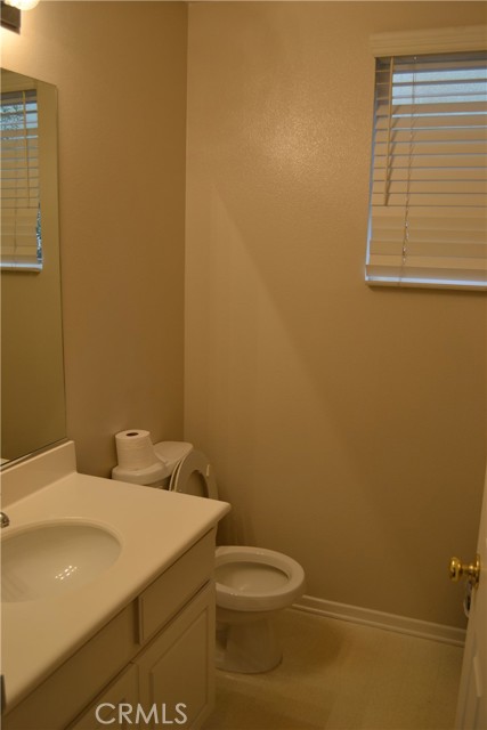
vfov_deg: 61.9
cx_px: 244
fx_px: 608
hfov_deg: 43.6
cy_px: 365
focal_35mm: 30
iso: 400
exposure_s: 1/100
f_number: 5
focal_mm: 20
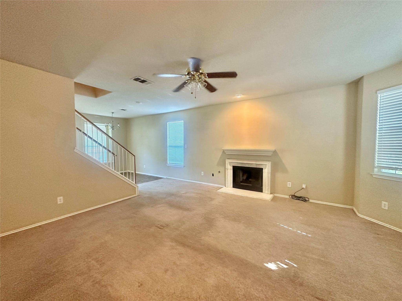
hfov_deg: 102.1
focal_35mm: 14
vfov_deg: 85.7
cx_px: 201
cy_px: 150
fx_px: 163
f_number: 2.2
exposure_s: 1/60
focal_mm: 2.22
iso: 500
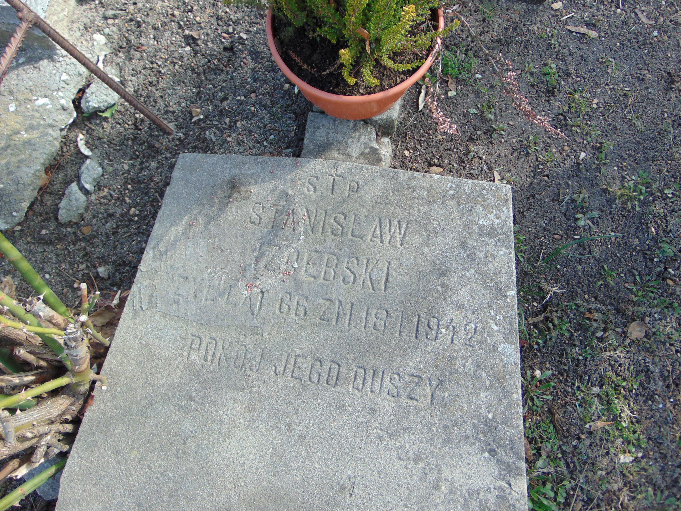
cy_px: 256
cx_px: 340
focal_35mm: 25
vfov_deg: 54.9
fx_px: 492
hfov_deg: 69.4
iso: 80
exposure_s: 1/200
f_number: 3
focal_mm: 4.5
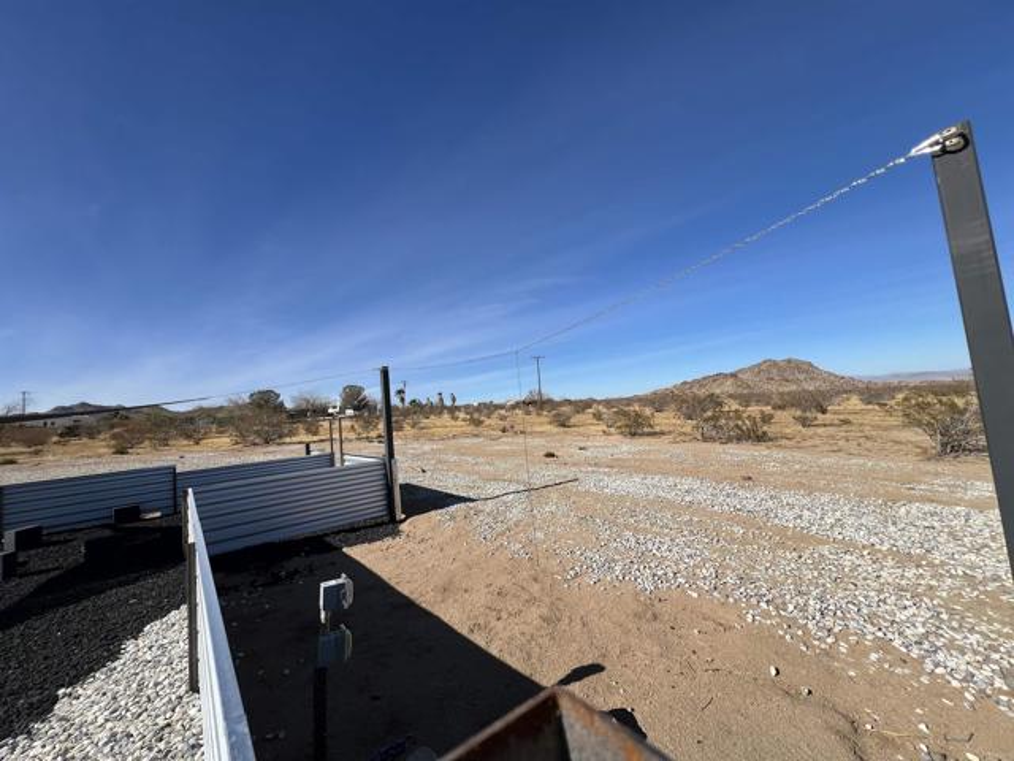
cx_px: 507
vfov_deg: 89.9
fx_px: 381
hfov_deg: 106.2
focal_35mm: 13
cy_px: 380
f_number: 1.8
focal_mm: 1.57
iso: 32
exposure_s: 1/3040
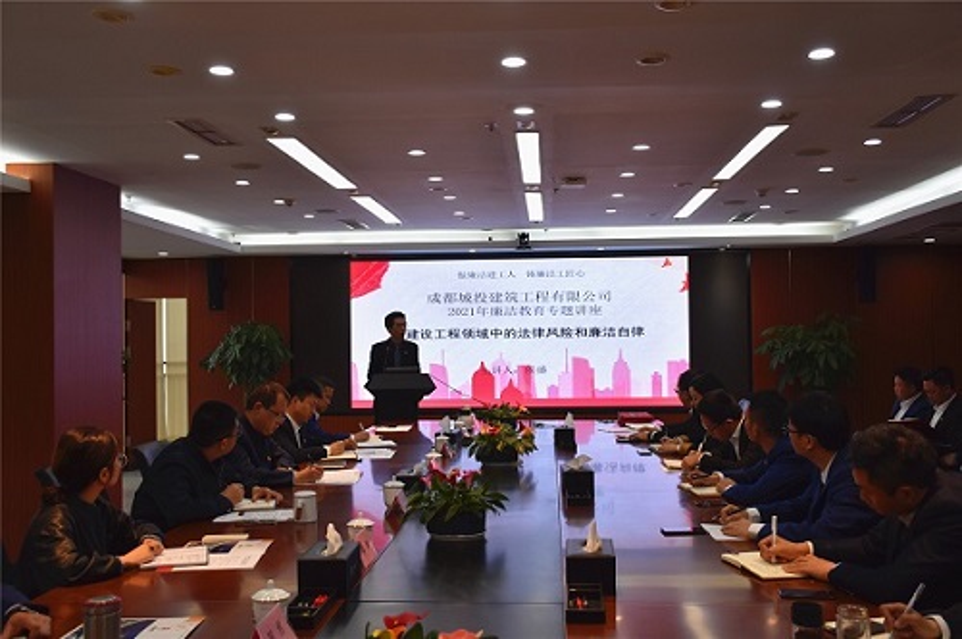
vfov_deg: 36.8
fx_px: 961
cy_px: 320
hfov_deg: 53.2
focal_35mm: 36
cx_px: 481
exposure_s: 1/100
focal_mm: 24
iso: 400
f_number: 5
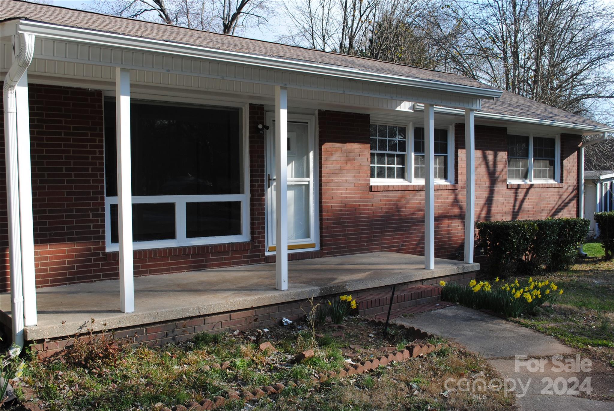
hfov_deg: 53.1
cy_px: 206
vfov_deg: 37.0
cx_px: 307
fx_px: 615
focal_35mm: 36
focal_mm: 24
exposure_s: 1/200
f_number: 7.1
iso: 100
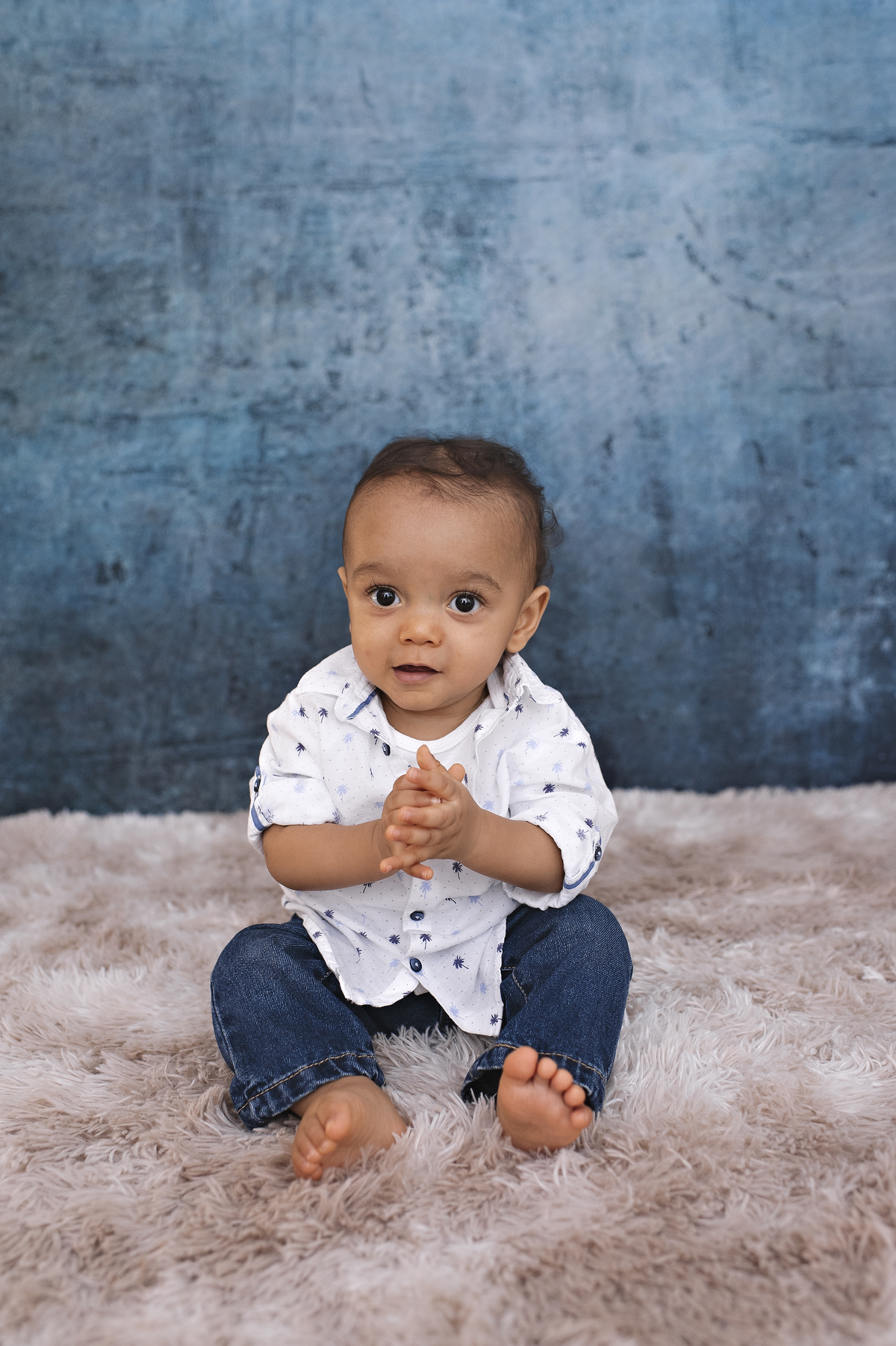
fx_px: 1308
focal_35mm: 35
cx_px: 448
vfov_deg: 54.5
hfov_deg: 37.8
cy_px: 673
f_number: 3.5
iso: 640
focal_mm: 35
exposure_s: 1/200
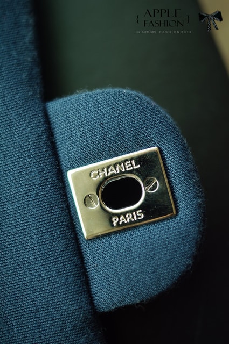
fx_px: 502
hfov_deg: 25.7
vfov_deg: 37.9
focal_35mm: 52
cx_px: 114
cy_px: 172
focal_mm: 35
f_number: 1.8
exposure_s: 1/60
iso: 100
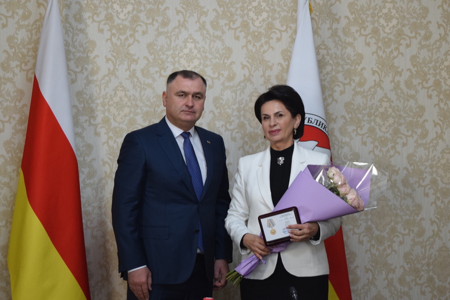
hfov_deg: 28.1
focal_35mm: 72
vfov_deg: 18.9
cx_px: 225
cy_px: 150
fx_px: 900
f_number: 5.3
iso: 1100
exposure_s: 1/60
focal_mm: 48
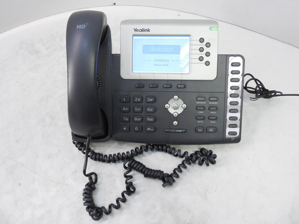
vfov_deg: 53.1
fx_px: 225
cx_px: 150
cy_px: 112
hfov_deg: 67.3
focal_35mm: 26
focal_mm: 4.6
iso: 800
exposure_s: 1/100
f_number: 3.5
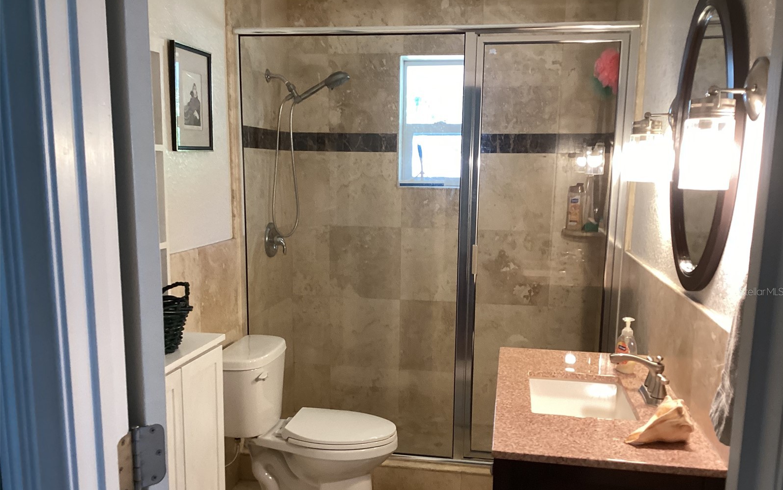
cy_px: 291
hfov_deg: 58.1
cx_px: 393
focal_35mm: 33
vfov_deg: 38.2
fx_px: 704
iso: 160
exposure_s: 1/50
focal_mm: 3.3
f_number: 2.4
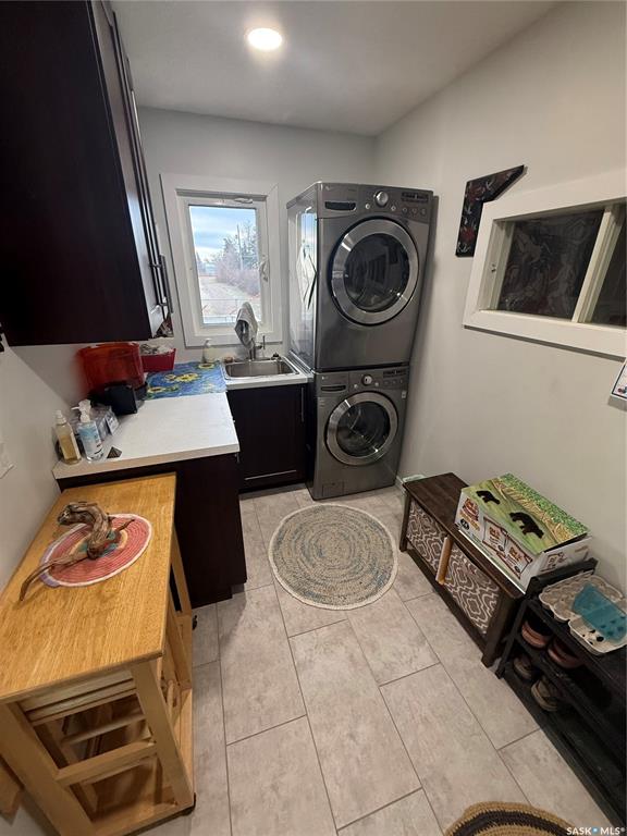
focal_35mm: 14
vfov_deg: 102.1
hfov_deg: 85.7
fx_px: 338
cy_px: 418
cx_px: 314
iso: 400
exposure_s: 1/120
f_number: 2.2
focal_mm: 2.22
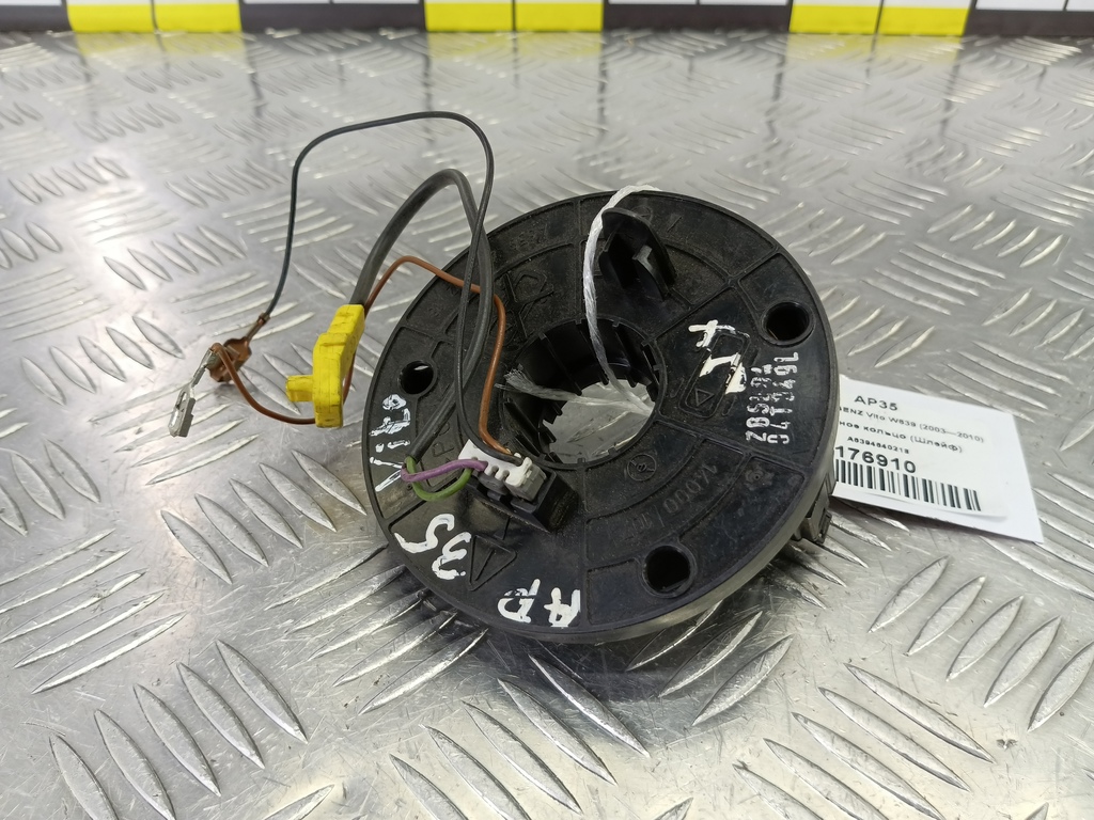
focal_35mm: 23
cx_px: 547
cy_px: 410
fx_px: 727
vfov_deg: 58.9
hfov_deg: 73.9
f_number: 1.6
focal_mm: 4.11
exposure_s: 1/50
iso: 153
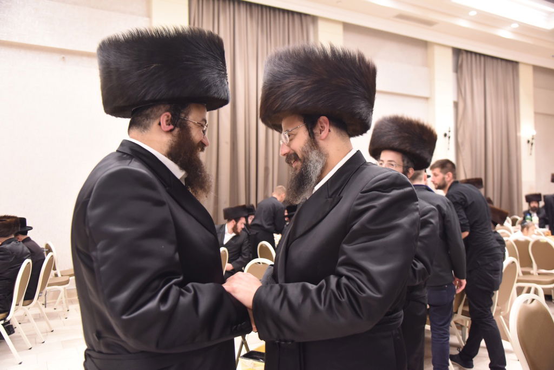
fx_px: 462
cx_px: 277
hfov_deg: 61.9
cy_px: 185
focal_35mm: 30
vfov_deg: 43.6
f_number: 4.5
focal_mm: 30
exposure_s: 1/100
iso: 2500
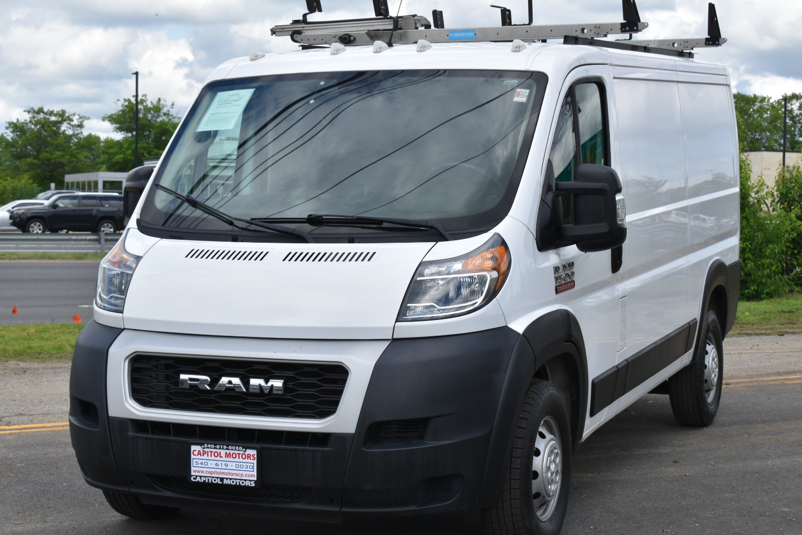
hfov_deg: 29.2
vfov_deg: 19.7
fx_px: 1537
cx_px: 401
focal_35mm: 69
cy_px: 268
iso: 200
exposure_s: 1/400
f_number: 10
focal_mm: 46
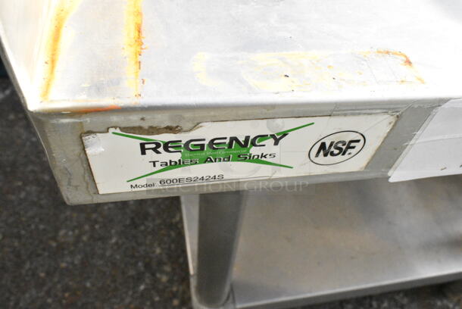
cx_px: 231
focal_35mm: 33
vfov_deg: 40.1
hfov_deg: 57.2
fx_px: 424
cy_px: 154
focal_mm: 22
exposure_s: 1/1250
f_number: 18
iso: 6400
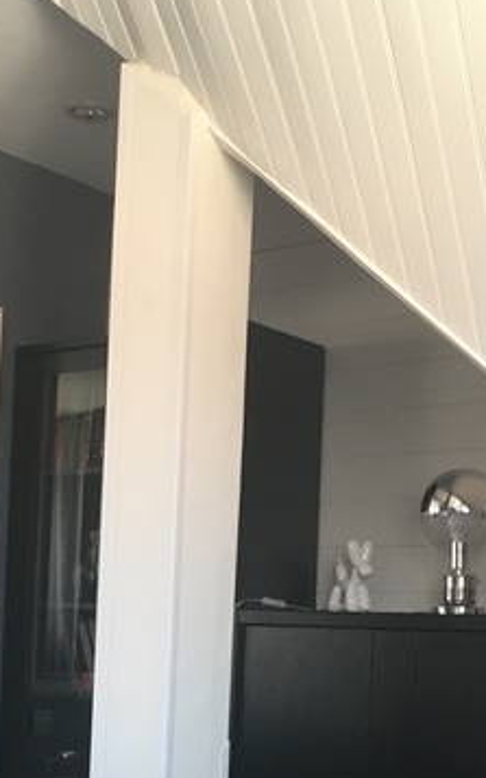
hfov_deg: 19.1
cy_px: 632
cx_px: 183
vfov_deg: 29.5
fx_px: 1442
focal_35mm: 68
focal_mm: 4.15
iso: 125
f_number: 2.2
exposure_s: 1/33
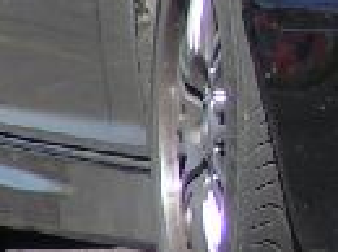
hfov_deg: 1.1
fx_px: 17027
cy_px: -135
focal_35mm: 1747
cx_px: 741
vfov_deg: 0.8
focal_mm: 43.3
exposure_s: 1/400
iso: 50
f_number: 4.5
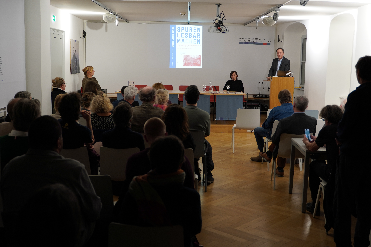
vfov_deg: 31.9
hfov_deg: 46.4
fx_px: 433
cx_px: 186
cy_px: 124
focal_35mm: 42
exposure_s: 1/50
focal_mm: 28
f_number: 2.8
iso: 200
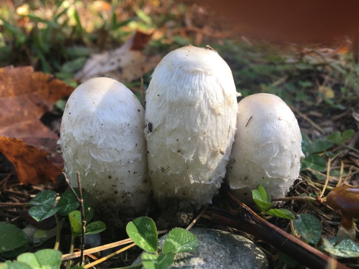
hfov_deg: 61.7
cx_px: 180
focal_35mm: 29
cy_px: 134
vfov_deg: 48.2
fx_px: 301
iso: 25
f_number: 2.2
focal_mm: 4.15
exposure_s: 1/120
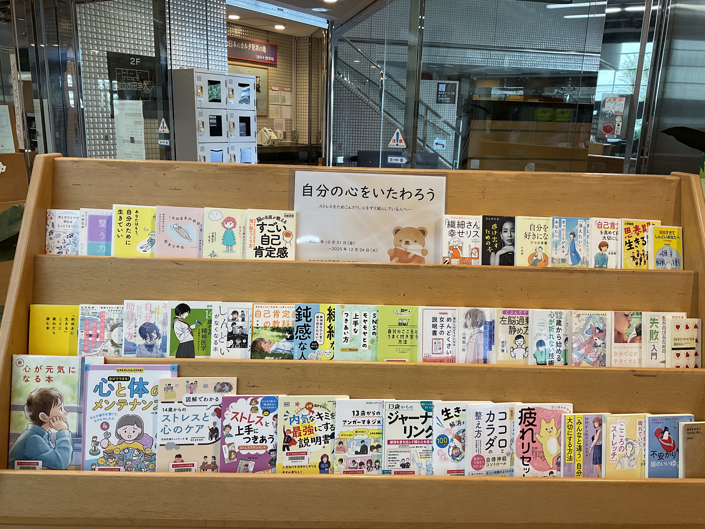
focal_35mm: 29
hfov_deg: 61.7
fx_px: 591
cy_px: 264
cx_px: 352
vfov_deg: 48.2
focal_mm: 3
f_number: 1.8
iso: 50
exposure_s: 1/60
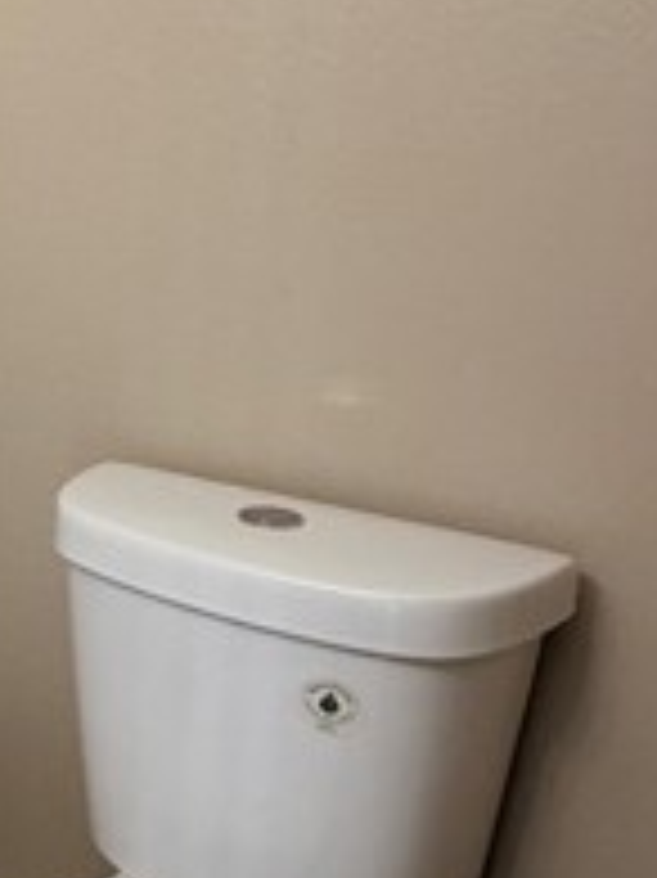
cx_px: -238
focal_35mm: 46
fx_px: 1165
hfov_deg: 26.0
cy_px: 432
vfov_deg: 41.3
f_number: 2.2
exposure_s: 1/60
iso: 200
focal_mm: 2.22
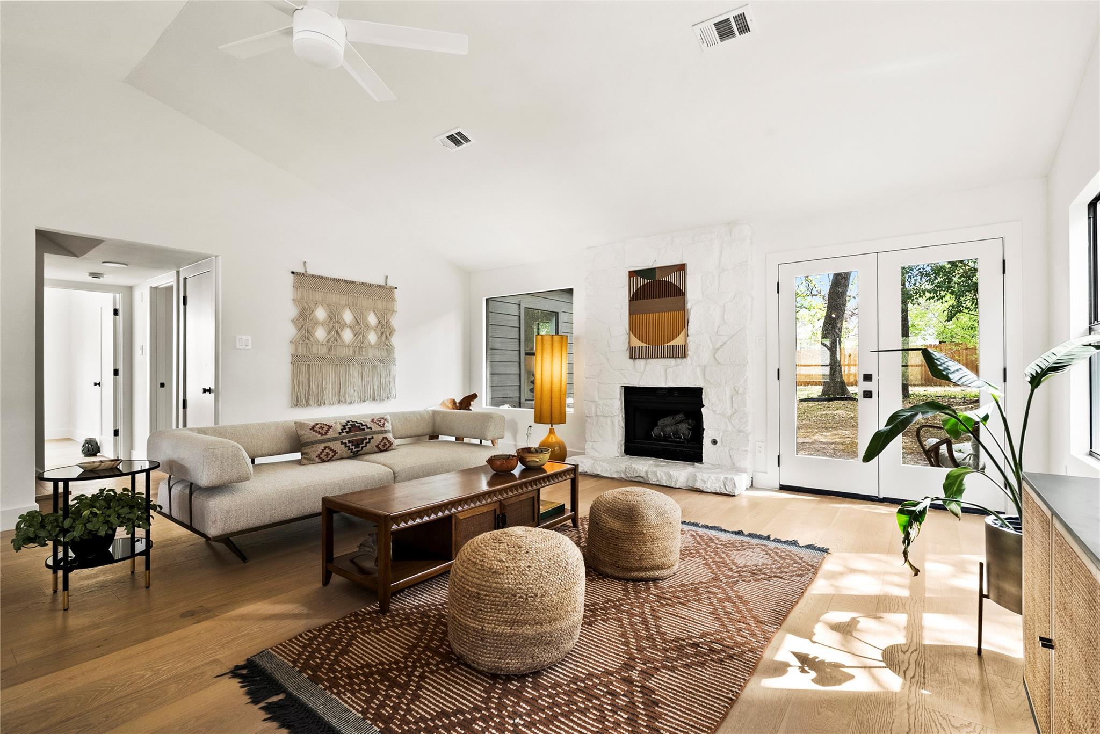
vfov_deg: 72.1
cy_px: 367
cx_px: 550
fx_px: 504
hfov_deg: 95.0
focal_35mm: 16
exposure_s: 1/2
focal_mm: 16.5
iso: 320
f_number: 9
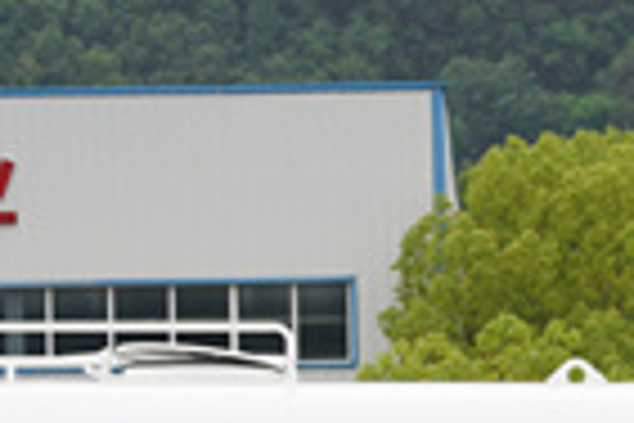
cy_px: 610
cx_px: 549
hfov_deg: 5.0
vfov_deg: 3.3
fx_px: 7308
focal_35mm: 415
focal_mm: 73
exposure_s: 1/800
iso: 125
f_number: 4
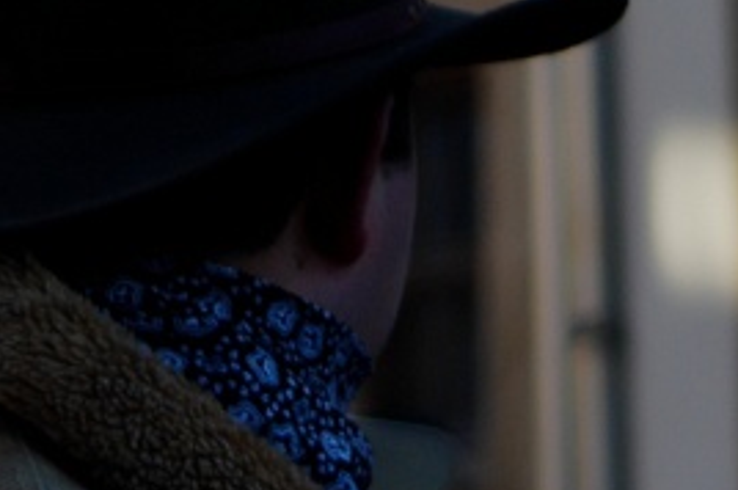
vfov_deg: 3.4
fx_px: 8343
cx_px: -785
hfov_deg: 5.0
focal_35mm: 407
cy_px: 669
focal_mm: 55
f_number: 2.8
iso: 100
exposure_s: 1/750
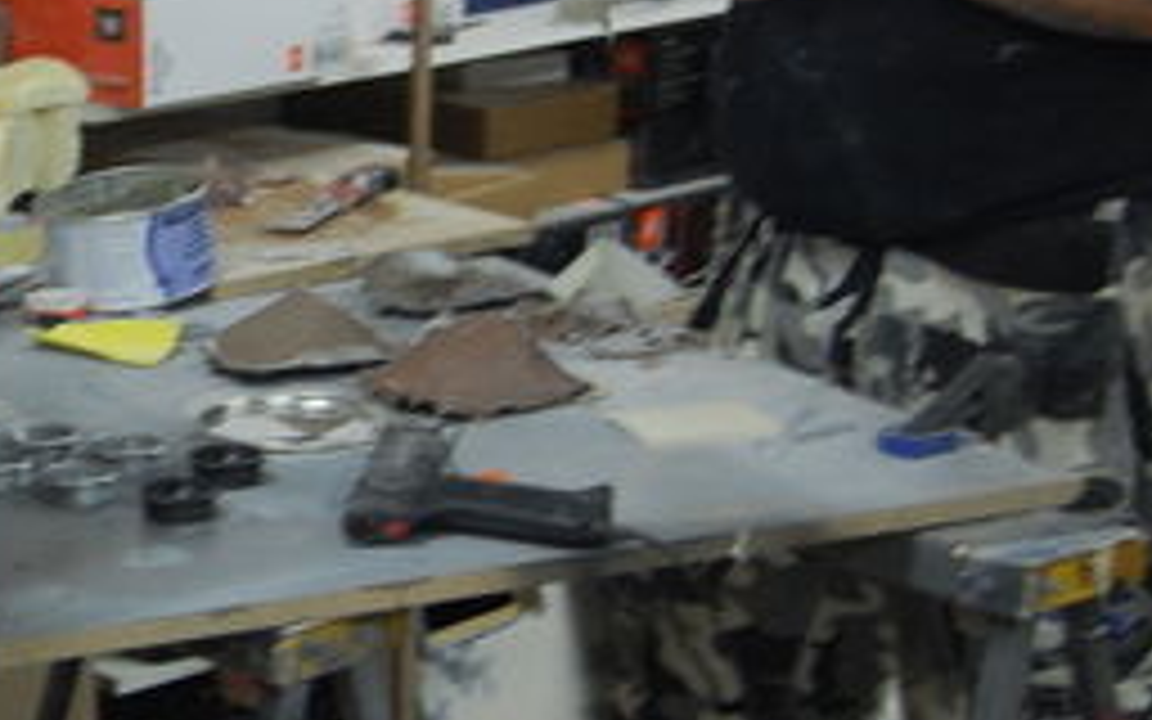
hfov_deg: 19.8
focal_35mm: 99
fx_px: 3108
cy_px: 270
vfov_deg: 13.2
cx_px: -202
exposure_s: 1/15
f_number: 4.2
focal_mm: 26
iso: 800
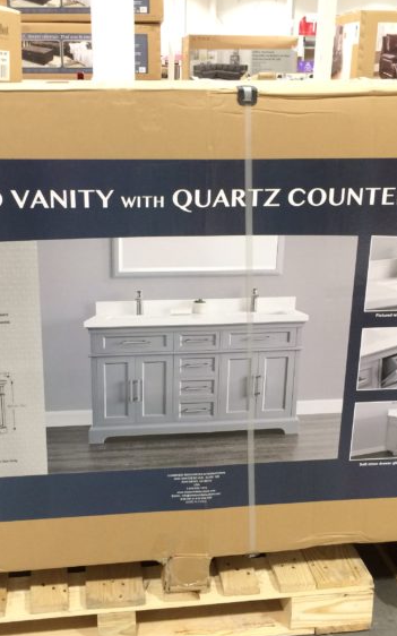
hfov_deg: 30.5
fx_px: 727
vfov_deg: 47.2
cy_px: 323
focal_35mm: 42
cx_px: 179
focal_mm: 4.15
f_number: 2.2
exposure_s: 1/33
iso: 125
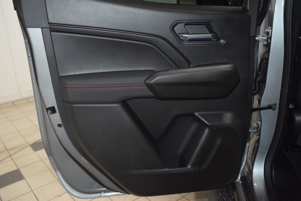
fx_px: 301
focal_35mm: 36
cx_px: 150
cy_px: 100
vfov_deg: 36.9
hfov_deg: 53.1
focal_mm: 24
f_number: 3.8
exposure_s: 1/125
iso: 2200
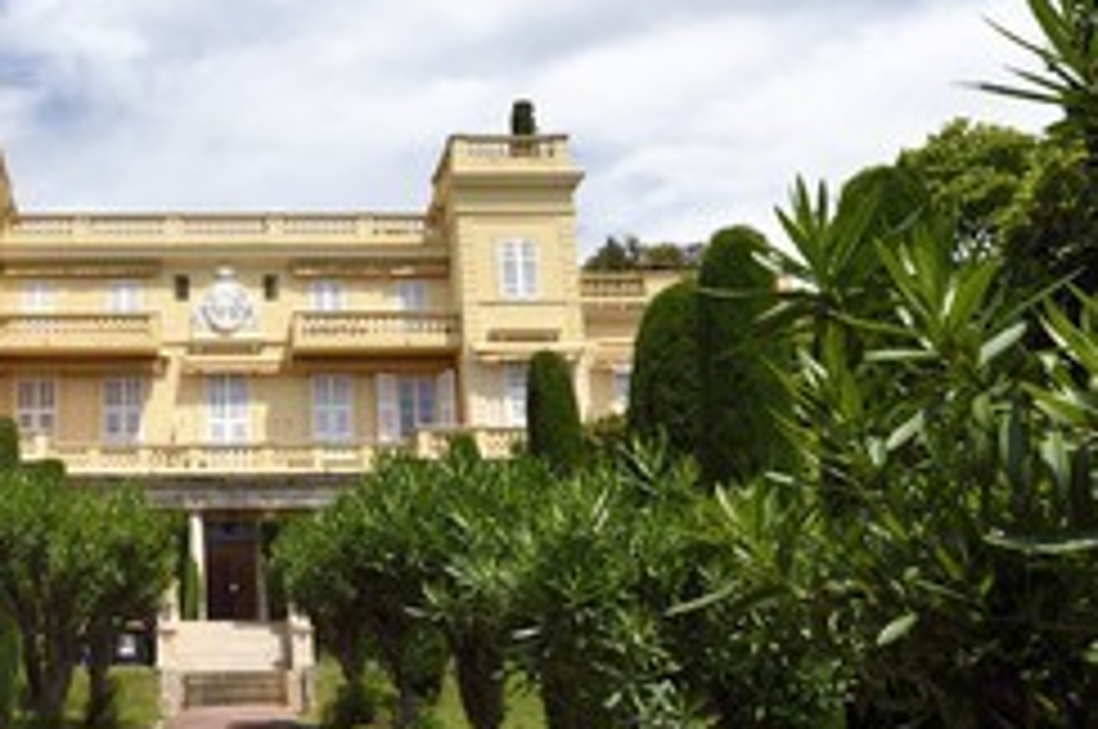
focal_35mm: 50
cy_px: 328
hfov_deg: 38.3
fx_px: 1523
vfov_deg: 26.9
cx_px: 234
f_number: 13
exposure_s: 1/320
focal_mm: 29
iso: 200
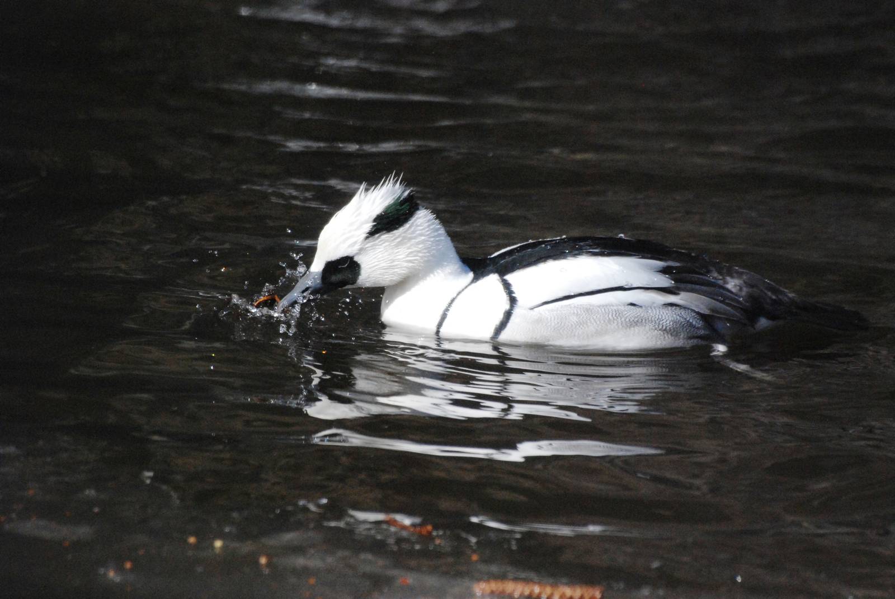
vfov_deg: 3.1
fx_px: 11201
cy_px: 300
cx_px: 448
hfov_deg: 4.6
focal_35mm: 450
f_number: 8
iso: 1600
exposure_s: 1/4000
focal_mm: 300
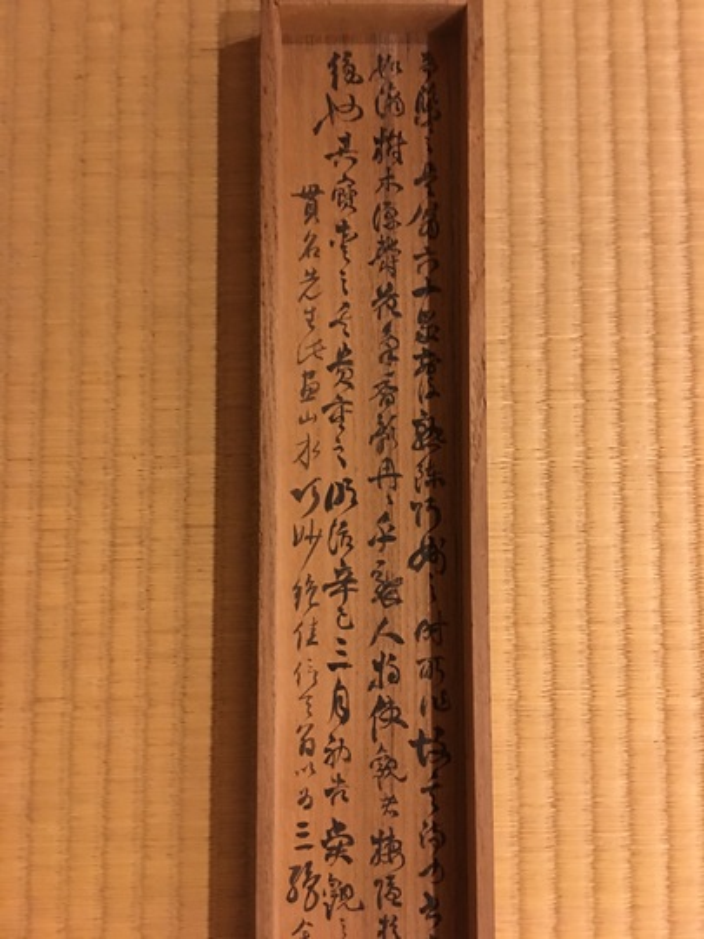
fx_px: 786
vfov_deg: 61.7
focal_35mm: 29
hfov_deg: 48.2
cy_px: 470
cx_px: 352
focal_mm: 4.15
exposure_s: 1/4
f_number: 2.2
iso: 100
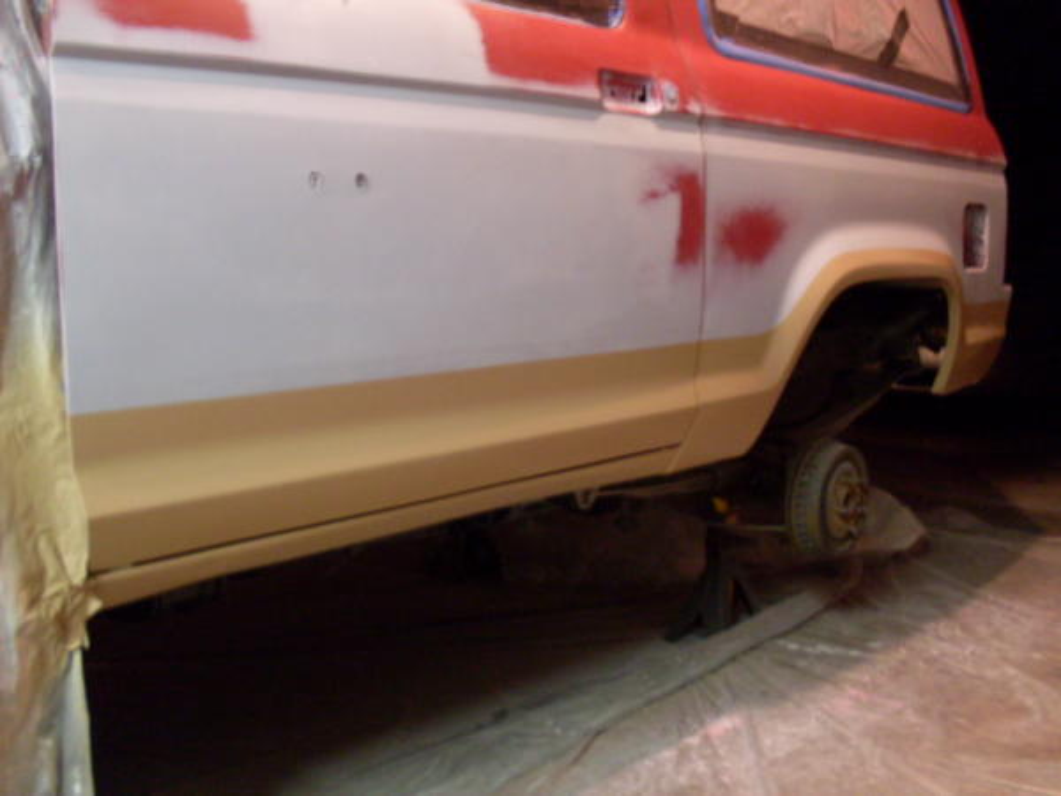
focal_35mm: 38
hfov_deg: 49.0
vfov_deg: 37.7
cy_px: 398
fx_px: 1165
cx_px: 530
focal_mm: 6.3
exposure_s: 1/3.33
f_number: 2.8
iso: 200
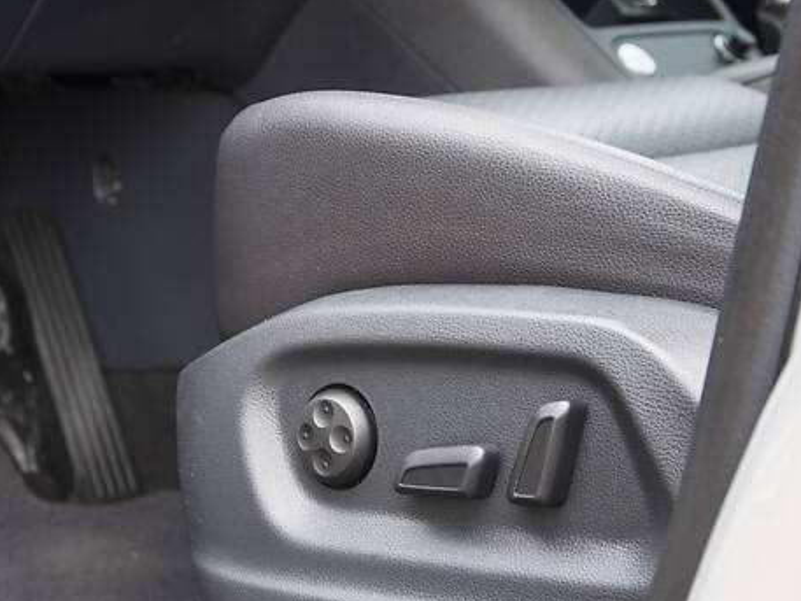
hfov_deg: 16.3
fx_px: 2801
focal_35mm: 121
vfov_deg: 12.3
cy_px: 262
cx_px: 359
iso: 100
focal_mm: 48
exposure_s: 1/20
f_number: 5.6
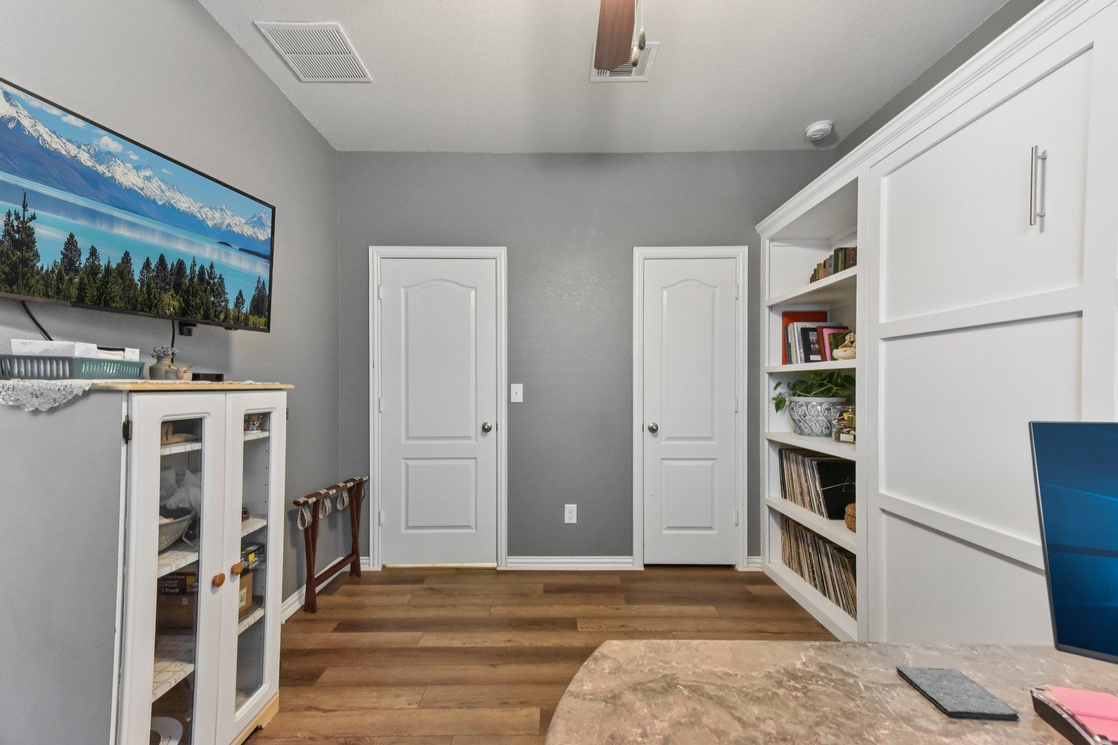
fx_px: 435
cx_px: 559
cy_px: 372
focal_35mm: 14
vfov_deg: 81.2
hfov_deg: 104.2
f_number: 8
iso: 2200
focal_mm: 14
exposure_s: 1/15
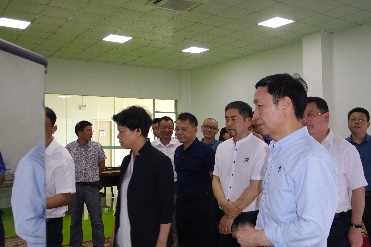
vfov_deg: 37.8
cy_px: 124
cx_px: 186
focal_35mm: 35
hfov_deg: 54.4
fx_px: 361
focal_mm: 13
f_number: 4
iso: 1600
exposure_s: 1/50
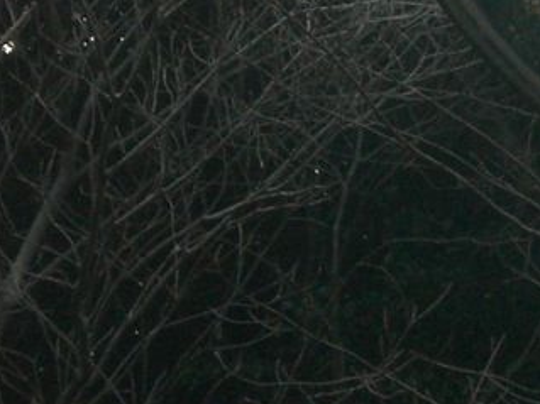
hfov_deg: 7.2
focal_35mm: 273
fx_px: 4257
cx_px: 728
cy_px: -164
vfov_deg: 5.4
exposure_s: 1/100
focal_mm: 14.49
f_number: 5
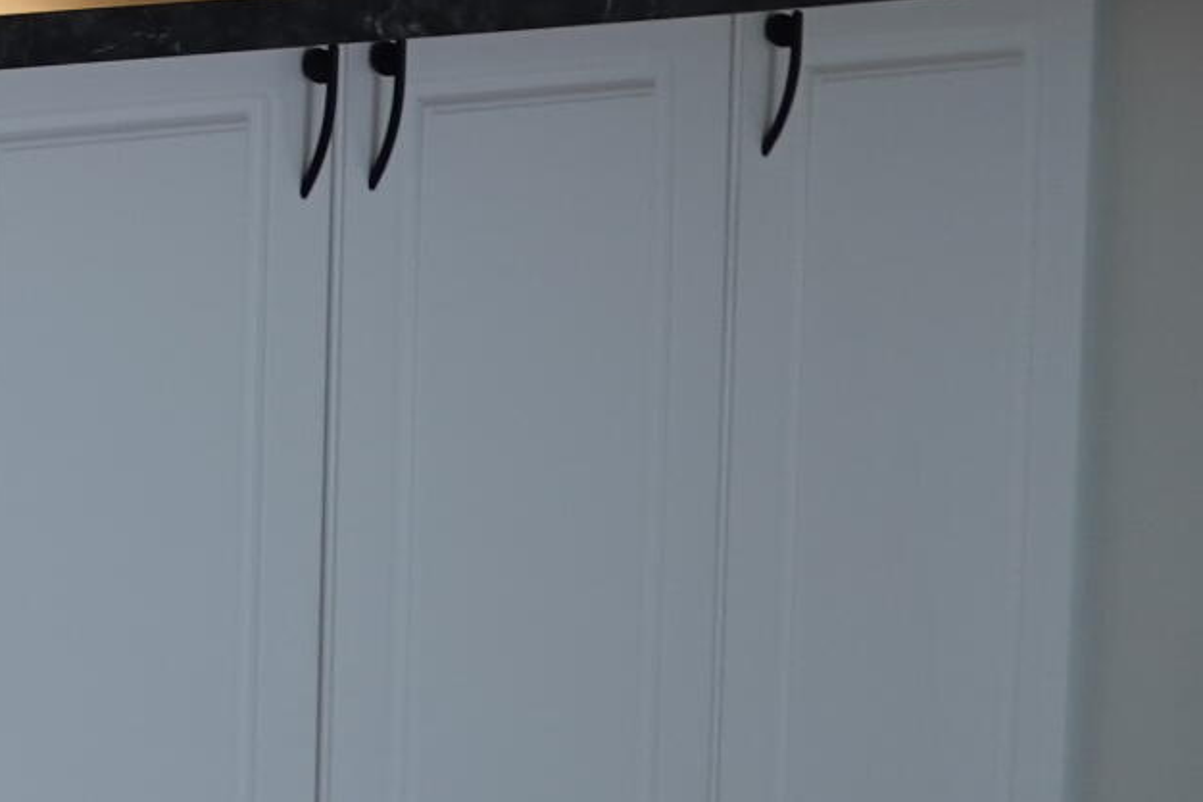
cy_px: -221
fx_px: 3842
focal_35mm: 115
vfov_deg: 11.6
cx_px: -1401
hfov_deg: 14.1
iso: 100
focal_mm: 9
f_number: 2.8
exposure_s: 1/50
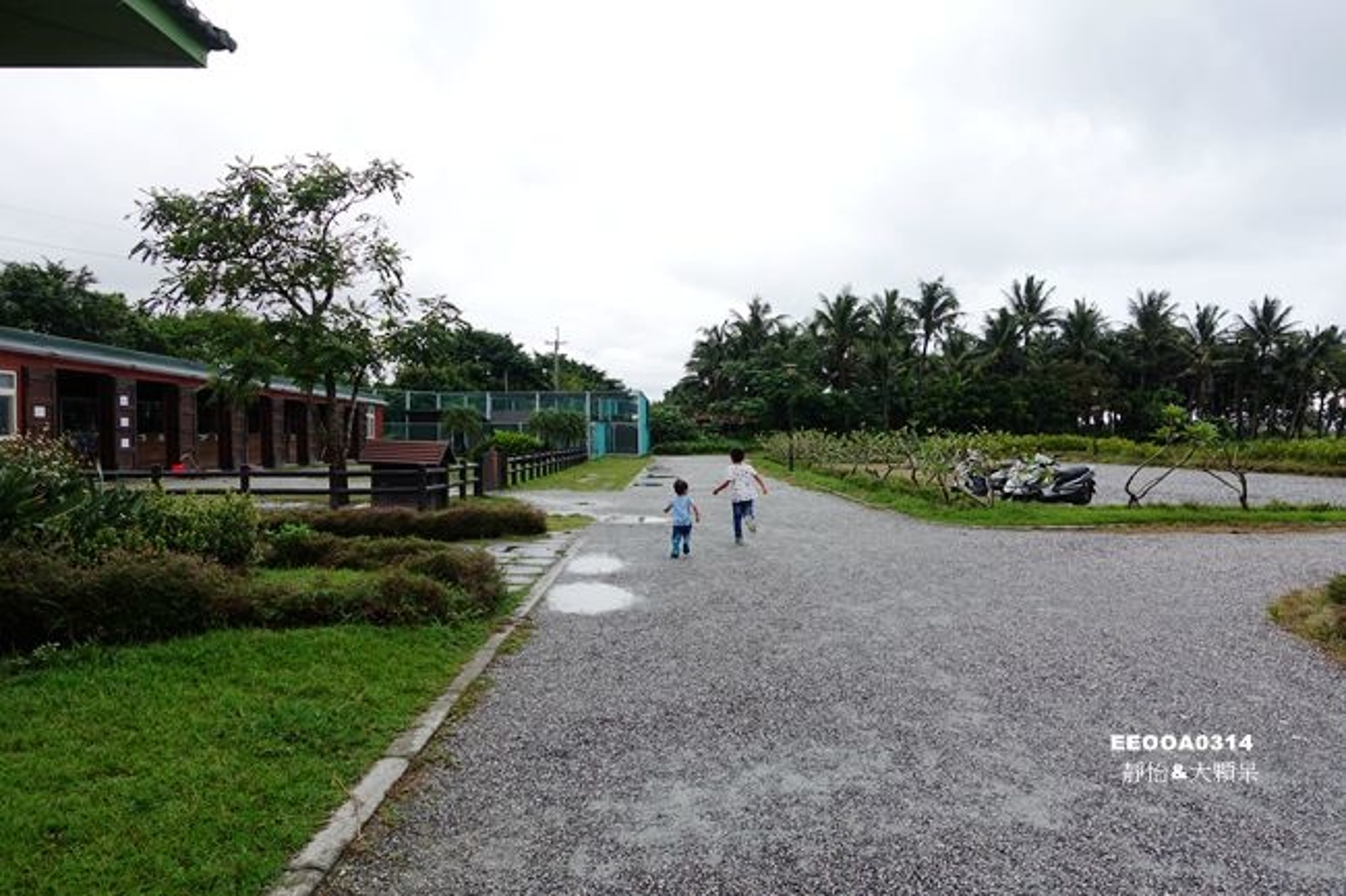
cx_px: 673
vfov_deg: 53.1
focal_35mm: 24
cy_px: 448
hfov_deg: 73.8
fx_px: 897
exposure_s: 1/250
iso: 125
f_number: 4
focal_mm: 8.8
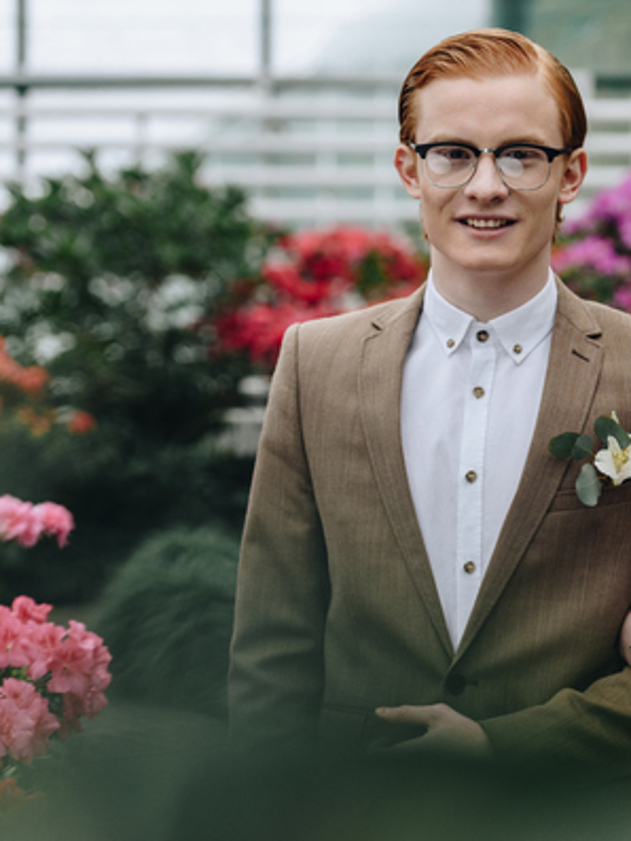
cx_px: 628
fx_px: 3352
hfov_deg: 10.7
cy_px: 422
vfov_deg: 14.3
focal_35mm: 138
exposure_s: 1/250
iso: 500
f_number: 4
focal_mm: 95
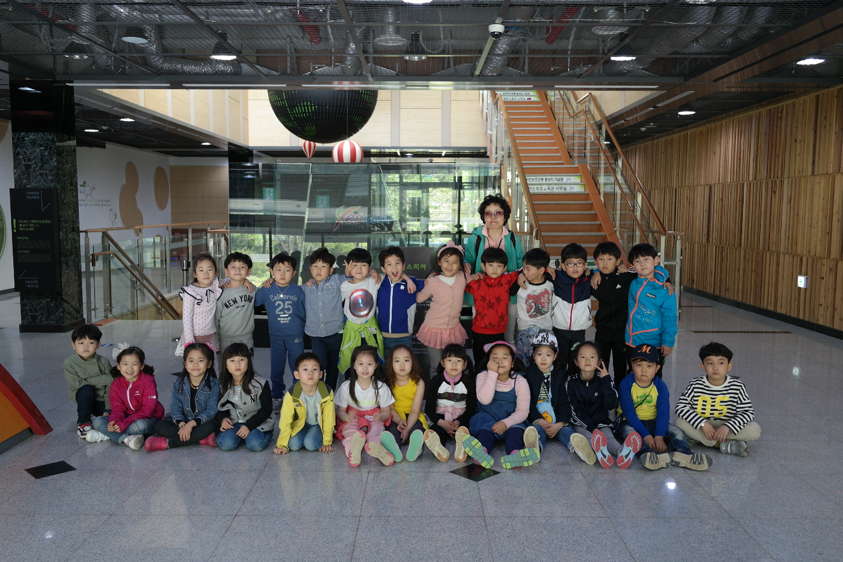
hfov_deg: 61.9
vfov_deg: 43.6
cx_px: 422
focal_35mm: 30
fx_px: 702
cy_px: 281
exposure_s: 1/40
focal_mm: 20
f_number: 3.5
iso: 400
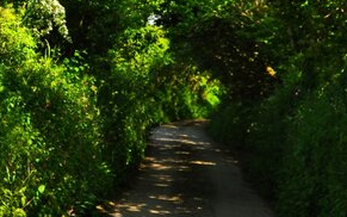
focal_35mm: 93
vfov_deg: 13.7
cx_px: 64
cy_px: -26
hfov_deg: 22.0
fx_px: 880
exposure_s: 1/100
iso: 320
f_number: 5
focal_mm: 22
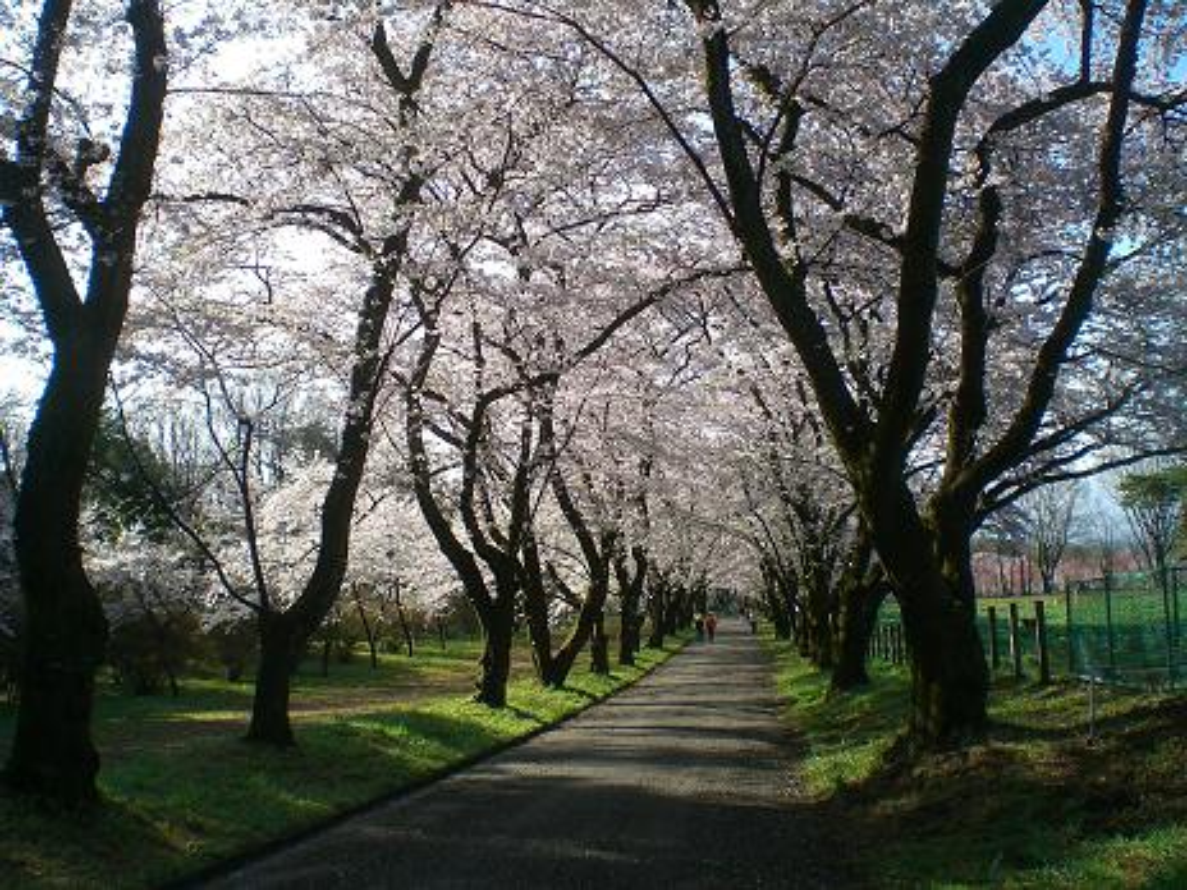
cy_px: 445
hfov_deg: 49.0
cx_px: 594
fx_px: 1303
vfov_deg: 37.7
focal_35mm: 38
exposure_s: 1/200
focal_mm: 6.3
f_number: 4.4
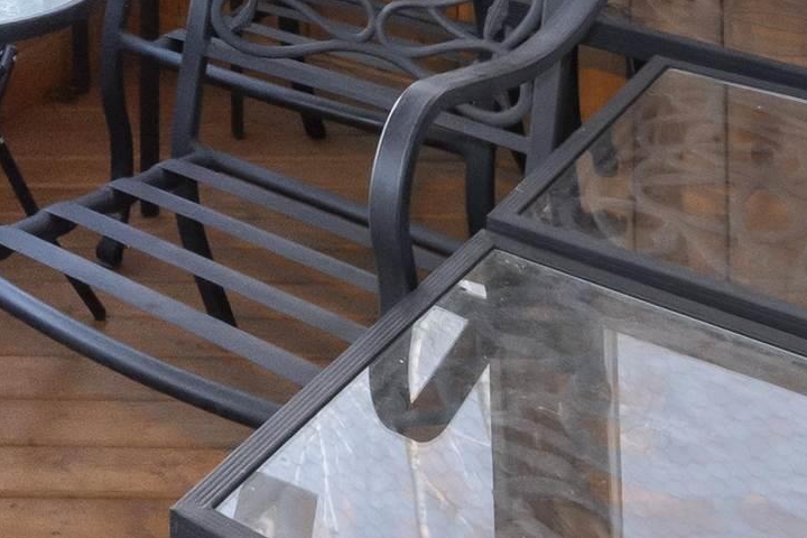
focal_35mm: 64
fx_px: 1435
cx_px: -56
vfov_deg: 16.5
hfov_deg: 28.8
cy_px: -522
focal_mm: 10
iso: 400
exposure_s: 1/160
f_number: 14
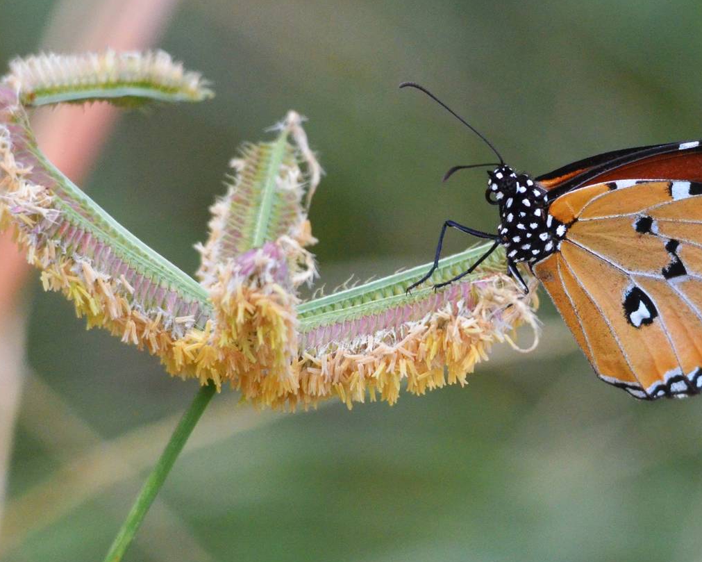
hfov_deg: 2.2
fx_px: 18472
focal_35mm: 889
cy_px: 217
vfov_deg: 1.7
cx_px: 460
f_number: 9
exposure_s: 1/1250
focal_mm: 400
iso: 2500
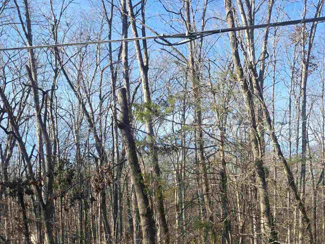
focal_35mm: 52
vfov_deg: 26.2
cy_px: 258
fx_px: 488
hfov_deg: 35.1
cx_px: 281
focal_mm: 6.3
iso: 80
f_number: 1.7
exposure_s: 1/1501
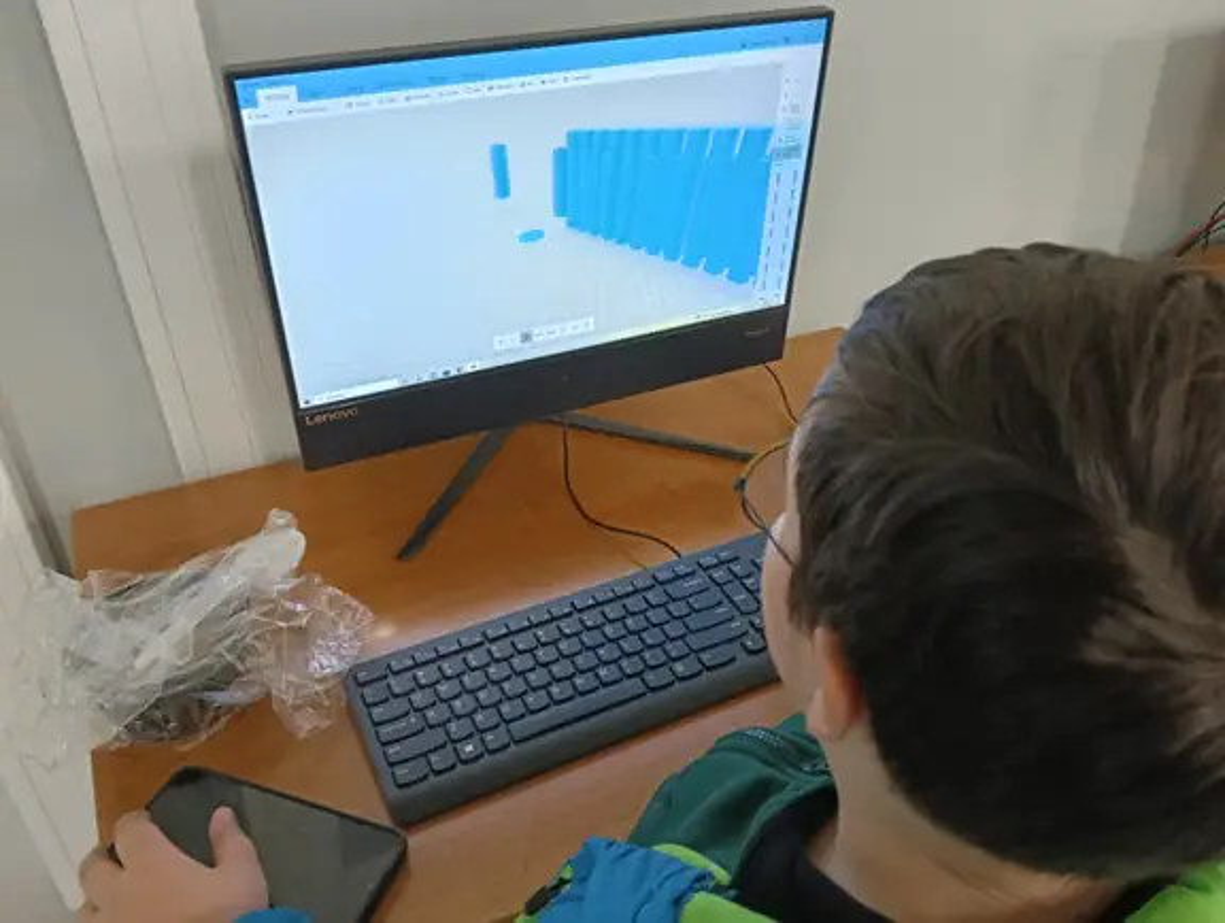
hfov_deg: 65.2
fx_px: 957
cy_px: 462
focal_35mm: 27
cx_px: 612
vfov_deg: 51.5
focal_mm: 3.98
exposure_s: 1/33.3
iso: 320
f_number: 1.8
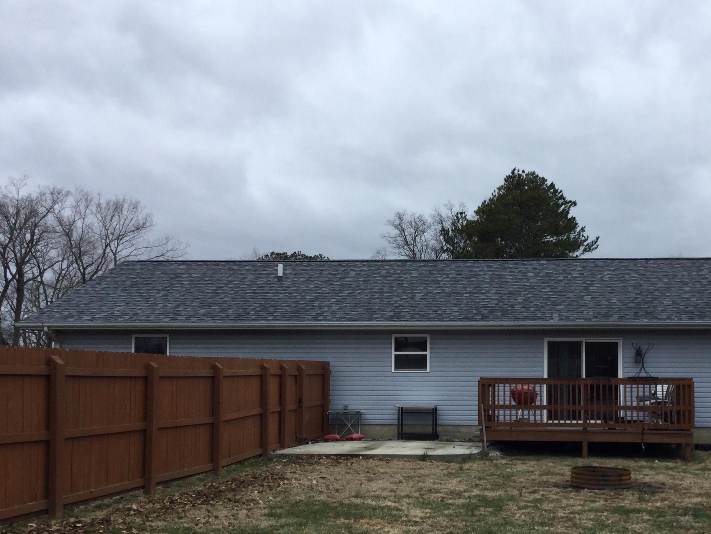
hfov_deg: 39.7
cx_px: 497
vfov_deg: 30.7
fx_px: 965
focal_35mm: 47
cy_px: 351
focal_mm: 3.3
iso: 25
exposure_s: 1/318
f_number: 2.4
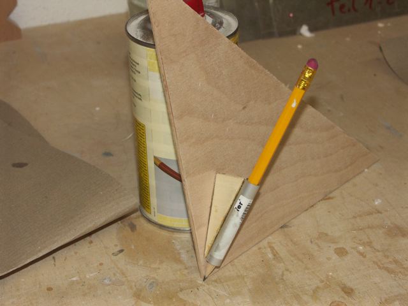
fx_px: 931
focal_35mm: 79
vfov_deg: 18.7
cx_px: 204
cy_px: 153
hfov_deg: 24.7
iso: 200
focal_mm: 20.33
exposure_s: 1/80
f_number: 4
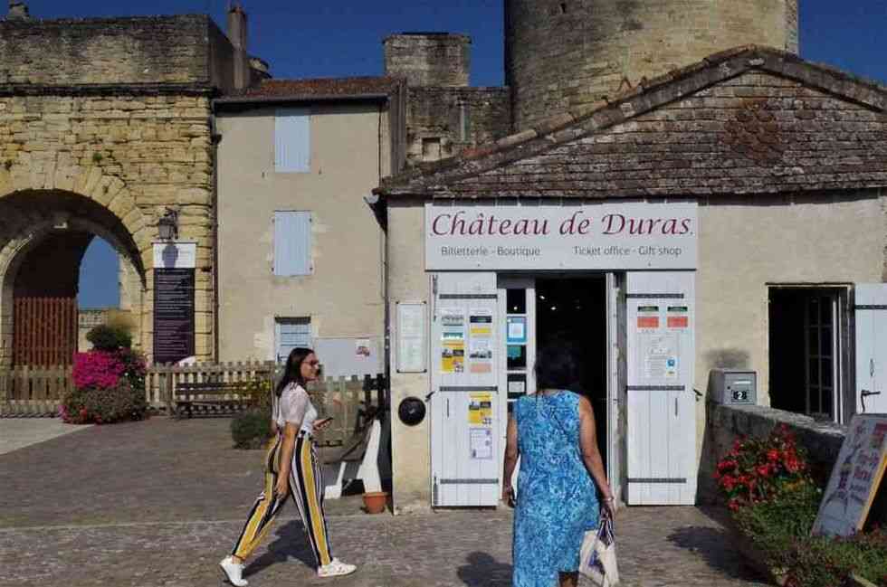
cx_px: 444
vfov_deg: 34.1
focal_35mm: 39
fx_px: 959
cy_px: 294
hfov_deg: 49.6
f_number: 14
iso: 3200
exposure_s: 1/6000
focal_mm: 26.25
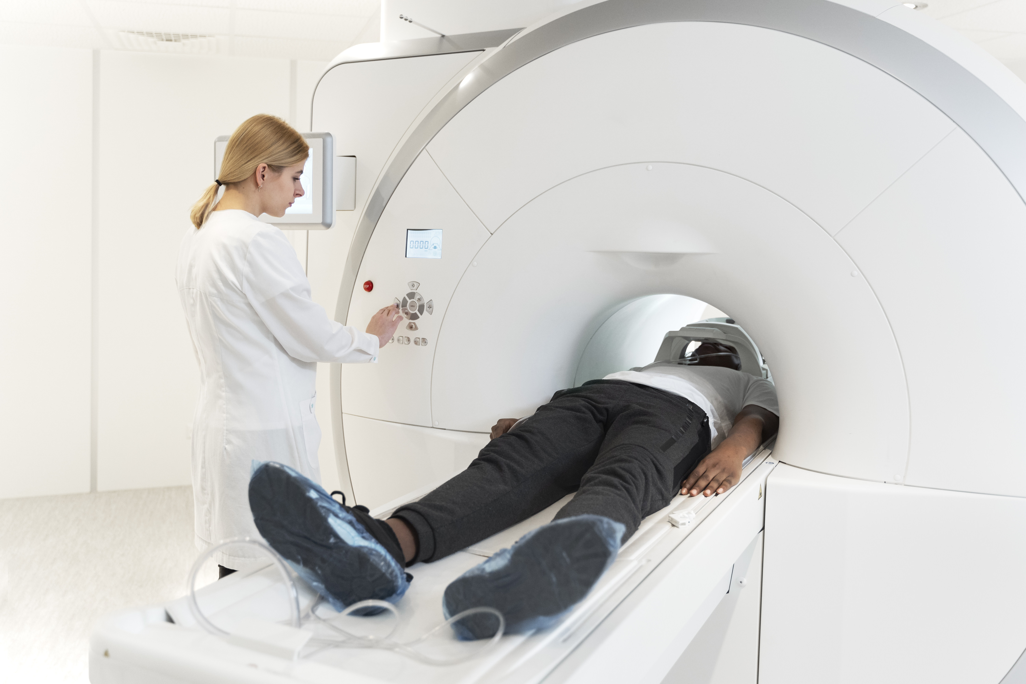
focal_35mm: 32
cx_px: 513
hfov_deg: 58.7
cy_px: 342
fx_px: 912
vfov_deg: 41.1
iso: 1250
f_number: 2.8
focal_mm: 32
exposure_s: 1/200
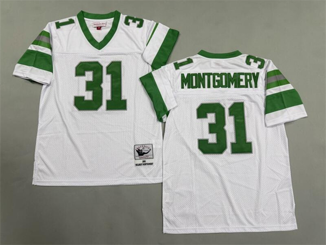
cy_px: 122
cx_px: 163
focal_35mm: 24
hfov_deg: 71.6
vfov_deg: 56.8
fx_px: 226
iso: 160
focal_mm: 6.76
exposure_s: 1/100
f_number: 1.78
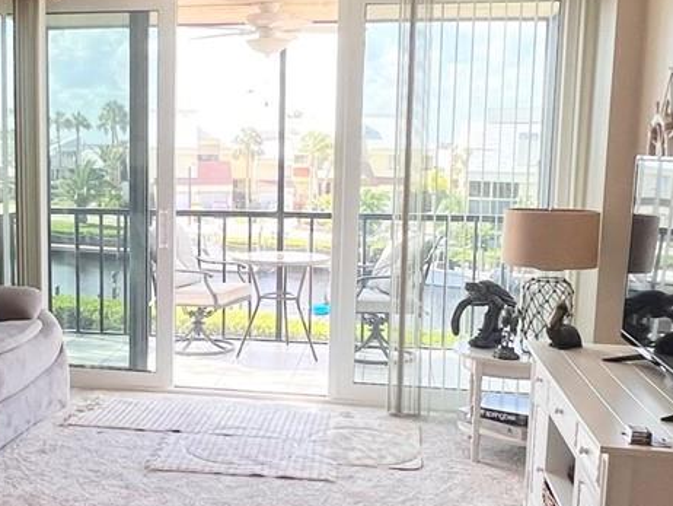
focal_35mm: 45
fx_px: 875
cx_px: 191
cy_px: 260
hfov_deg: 41.1
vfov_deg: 32.2
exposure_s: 1/139
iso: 32
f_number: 1.8
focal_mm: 1.57
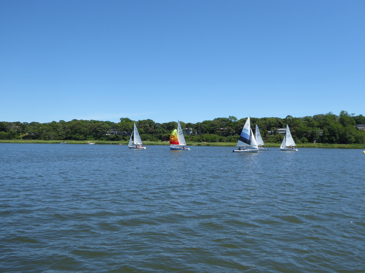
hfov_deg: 54.0
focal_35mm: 34
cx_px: 182
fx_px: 359
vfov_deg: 41.8
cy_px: 136
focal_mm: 5.8
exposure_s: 1/800
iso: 80
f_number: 3.6
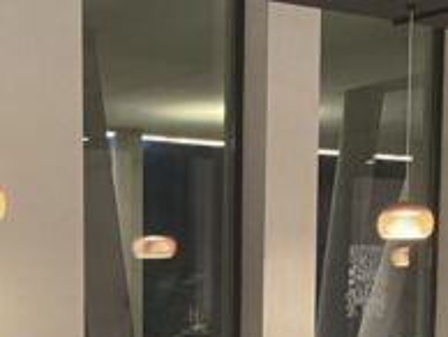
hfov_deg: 18.2
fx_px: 1387
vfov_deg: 13.1
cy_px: 508
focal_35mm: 107
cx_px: 111
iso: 500
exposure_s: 1/33
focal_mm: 4.25
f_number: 1.8
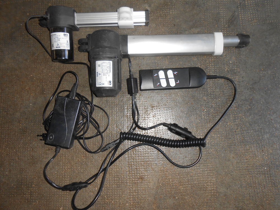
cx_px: 140
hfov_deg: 67.3
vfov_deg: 53.1
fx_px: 210
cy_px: 105
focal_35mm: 26
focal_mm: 4.6
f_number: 3.5
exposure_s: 1/25
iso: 80
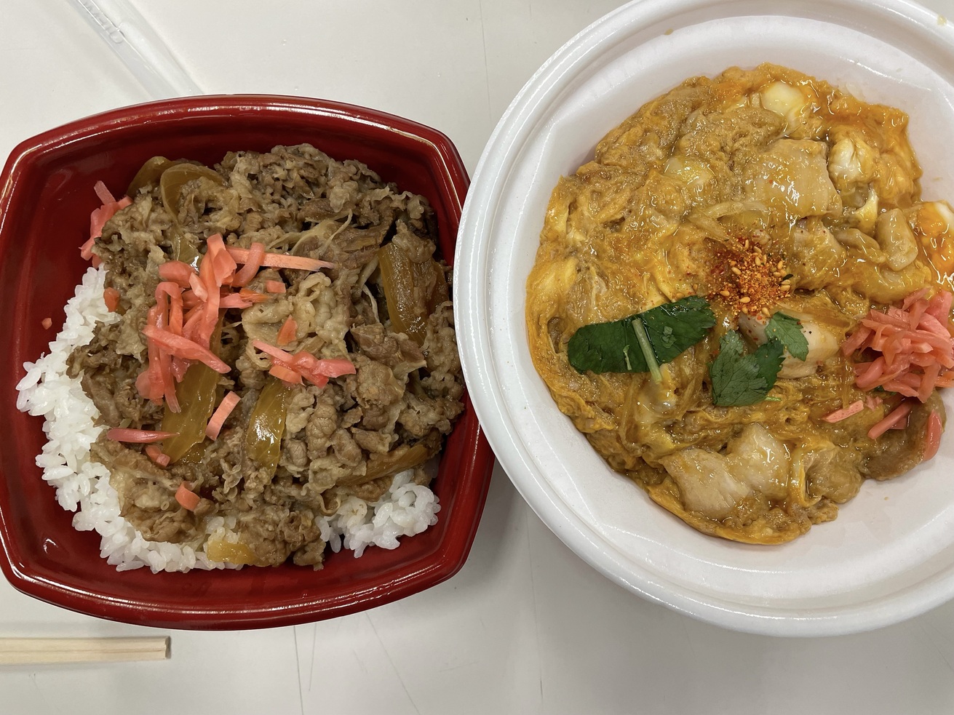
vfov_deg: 53.1
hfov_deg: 67.3
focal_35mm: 26
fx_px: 716
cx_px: 477
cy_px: 358
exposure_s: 1/100
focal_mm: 4.2
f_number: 1.6
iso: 100
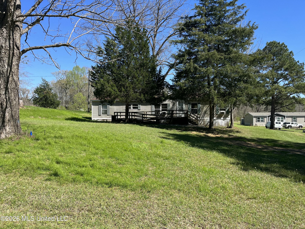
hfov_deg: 67.3
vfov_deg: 53.1
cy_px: 114
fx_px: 229
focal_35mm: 26
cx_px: 152
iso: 50
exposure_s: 1/1992
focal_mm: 5.1
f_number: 1.6
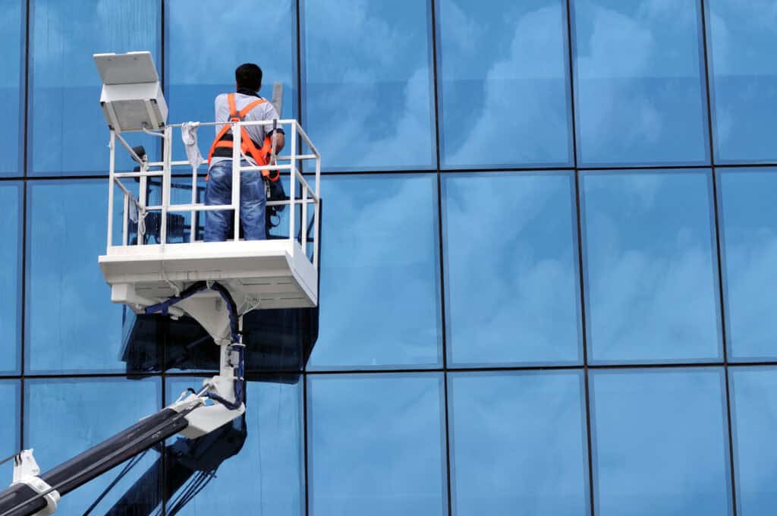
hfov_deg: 13.1
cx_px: 388
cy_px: 258
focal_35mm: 158
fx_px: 3395
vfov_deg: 8.7
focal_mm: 105
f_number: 6.3
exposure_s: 1/200
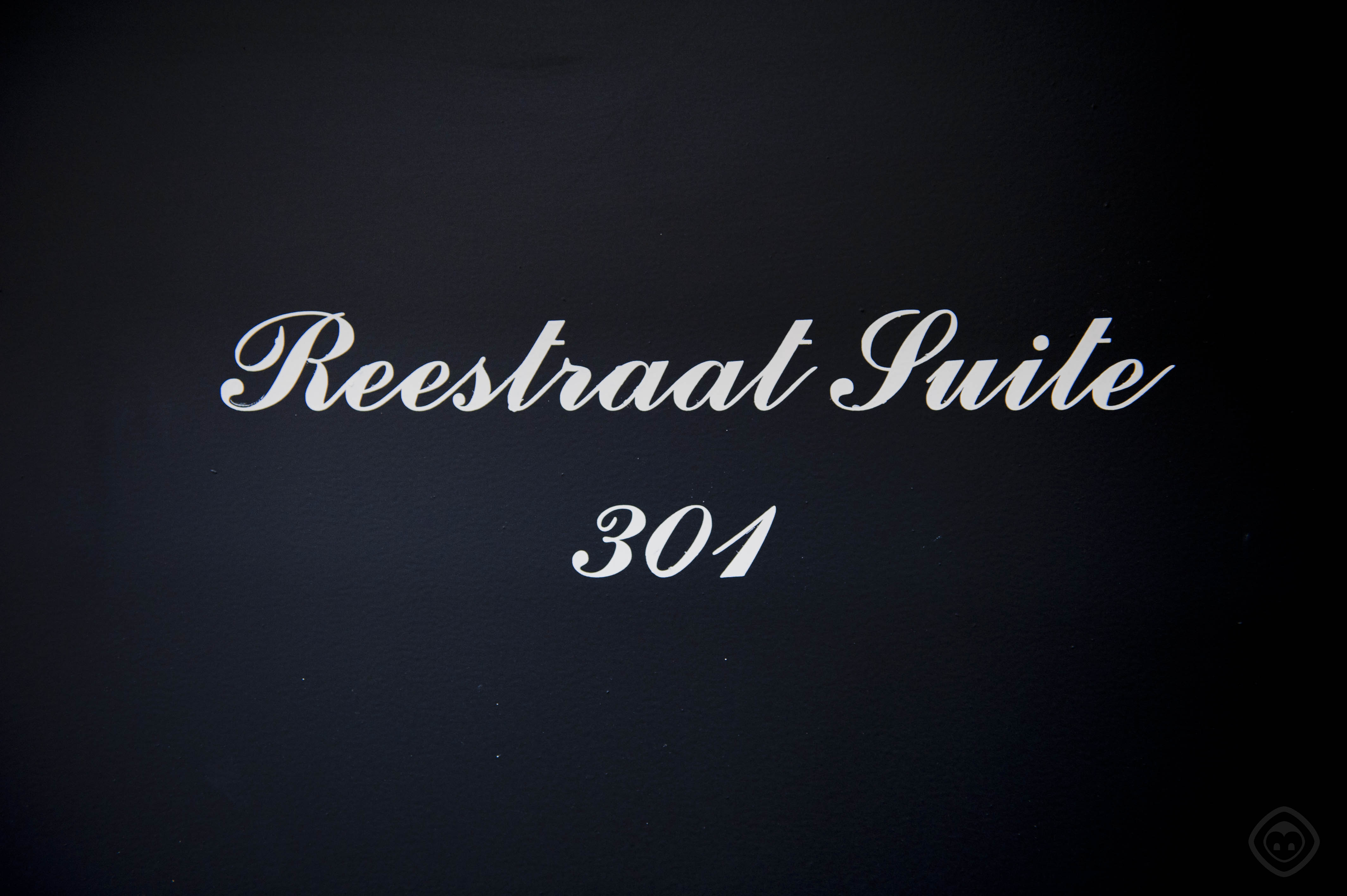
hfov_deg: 48.5
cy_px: 448
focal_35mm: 40
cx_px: 674
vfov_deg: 33.4
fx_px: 1496
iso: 400
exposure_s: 1/60
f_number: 2.8
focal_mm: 40
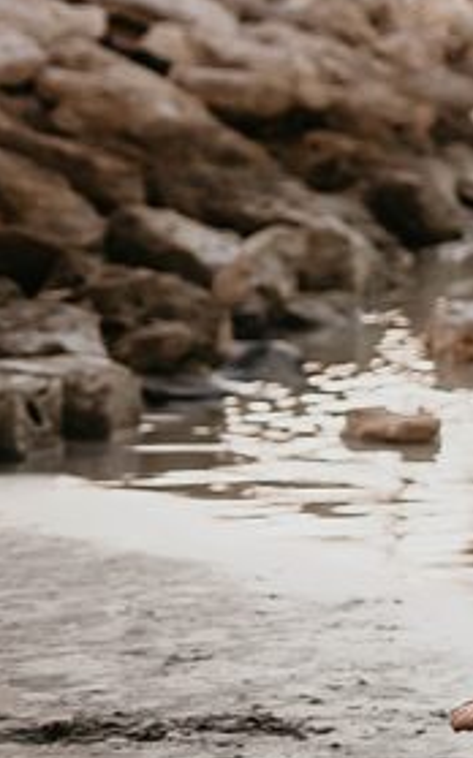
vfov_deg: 11.1
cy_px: 72
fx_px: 3863
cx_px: 1278
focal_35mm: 187
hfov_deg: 6.5
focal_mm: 50
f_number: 2
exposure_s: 1/1250
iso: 200
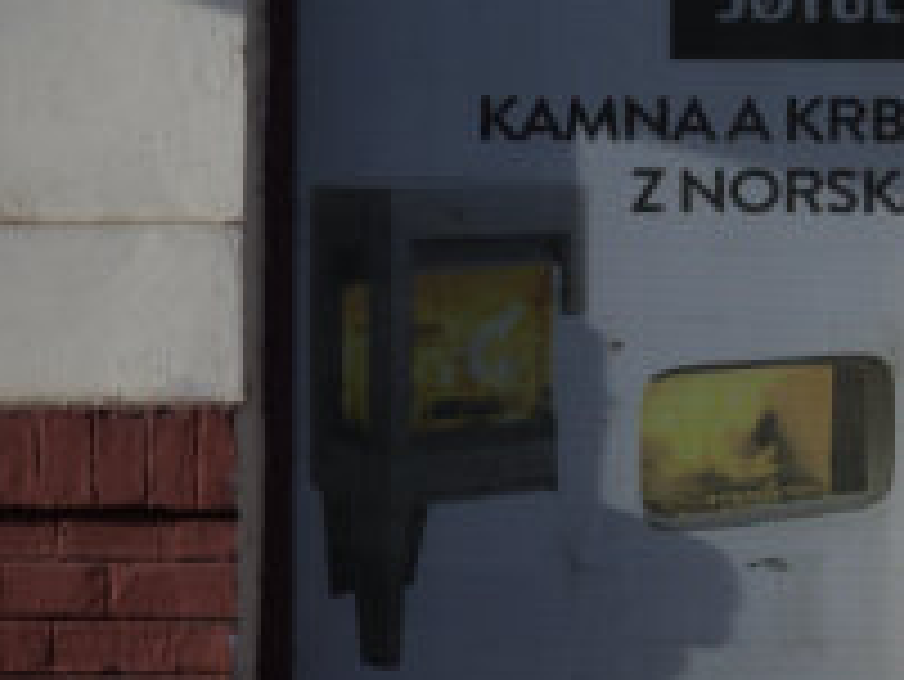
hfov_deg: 10.1
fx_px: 4991
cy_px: 230
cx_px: 1273
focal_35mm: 191
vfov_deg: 7.8
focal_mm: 26
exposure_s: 1/500
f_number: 5.6
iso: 100
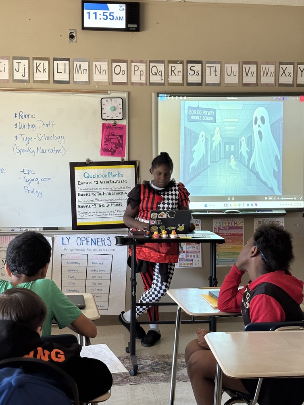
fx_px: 620
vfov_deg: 36.2
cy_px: 199
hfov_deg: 27.5
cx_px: 154
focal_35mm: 53
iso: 200
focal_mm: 5.96
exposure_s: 1/40
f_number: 1.6
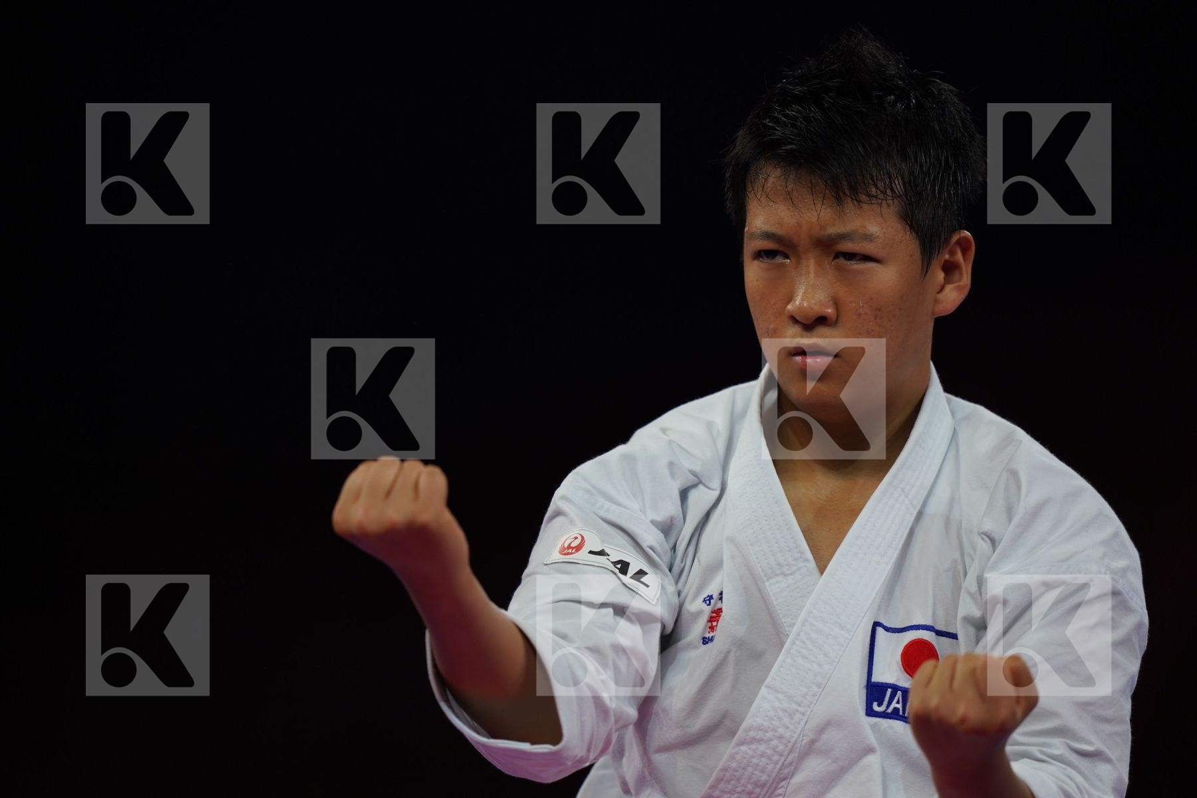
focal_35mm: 400
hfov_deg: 5.2
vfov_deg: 3.4
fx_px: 13299
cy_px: 399
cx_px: 598
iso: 500
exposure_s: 1/500
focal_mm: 400
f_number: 2.8
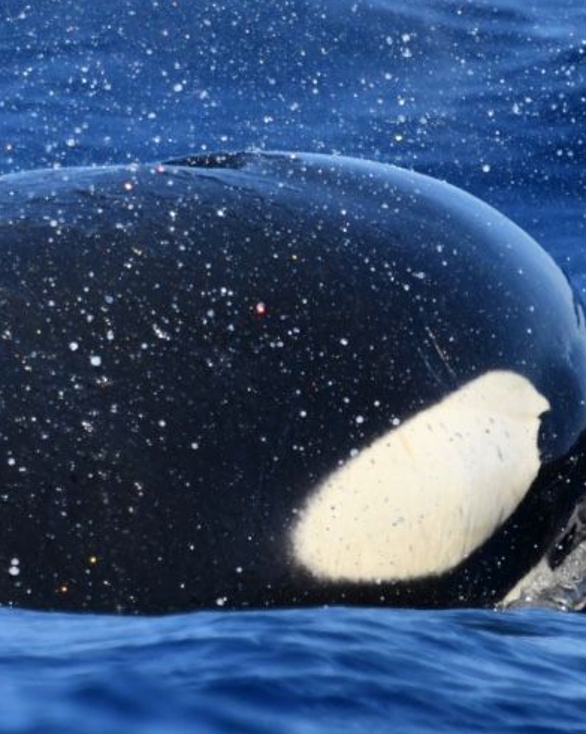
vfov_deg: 2.1
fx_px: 19926
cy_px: 367
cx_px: 259
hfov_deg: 1.7
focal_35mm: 918
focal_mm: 600
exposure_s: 1/8000
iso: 1600
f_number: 6.3
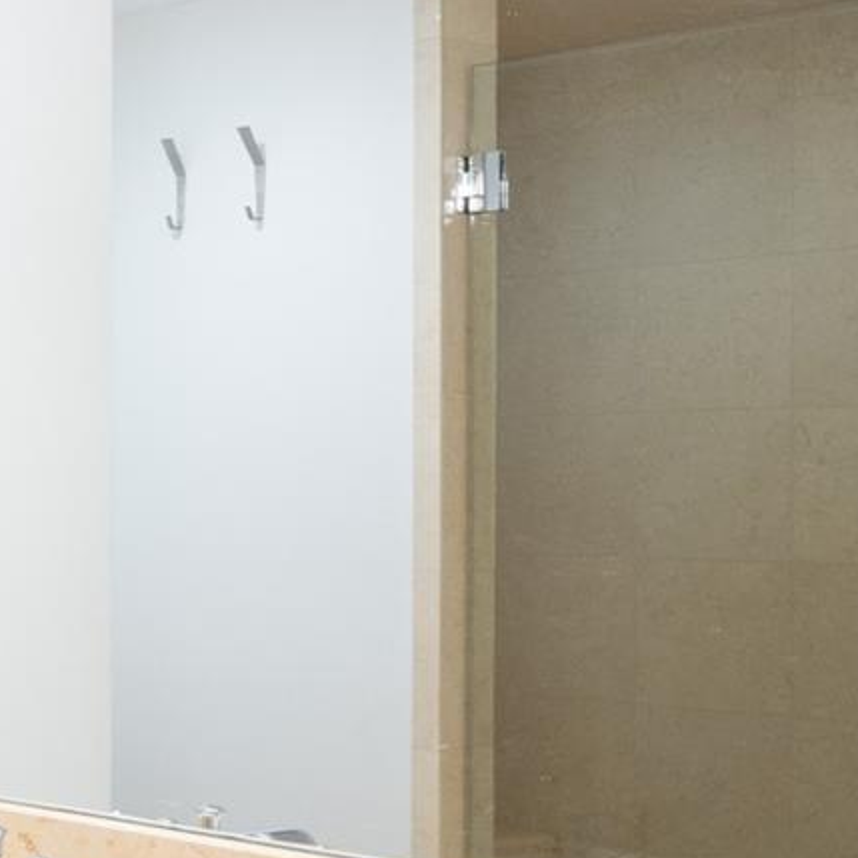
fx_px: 2131
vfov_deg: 22.8
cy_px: 439
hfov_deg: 18.3
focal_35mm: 76
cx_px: -646
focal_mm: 24
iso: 1000
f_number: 4
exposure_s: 1/320
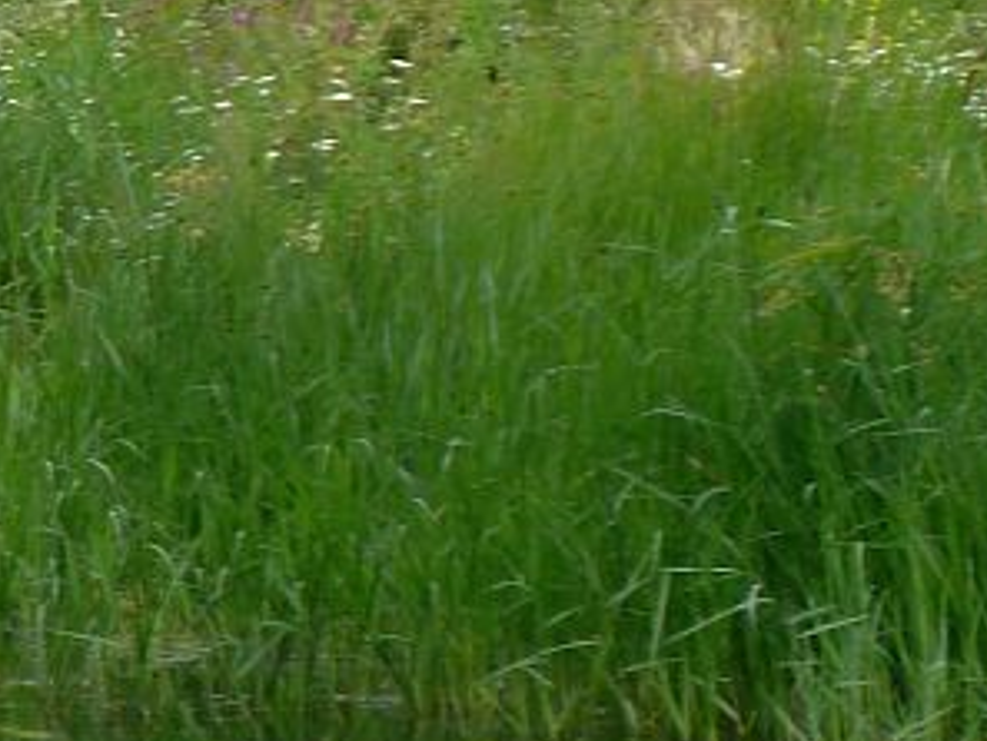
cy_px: 47
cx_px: -565
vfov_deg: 1.7
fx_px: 25586
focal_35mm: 897
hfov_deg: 2.2
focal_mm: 42.6
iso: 80
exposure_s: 1/125
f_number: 4.7
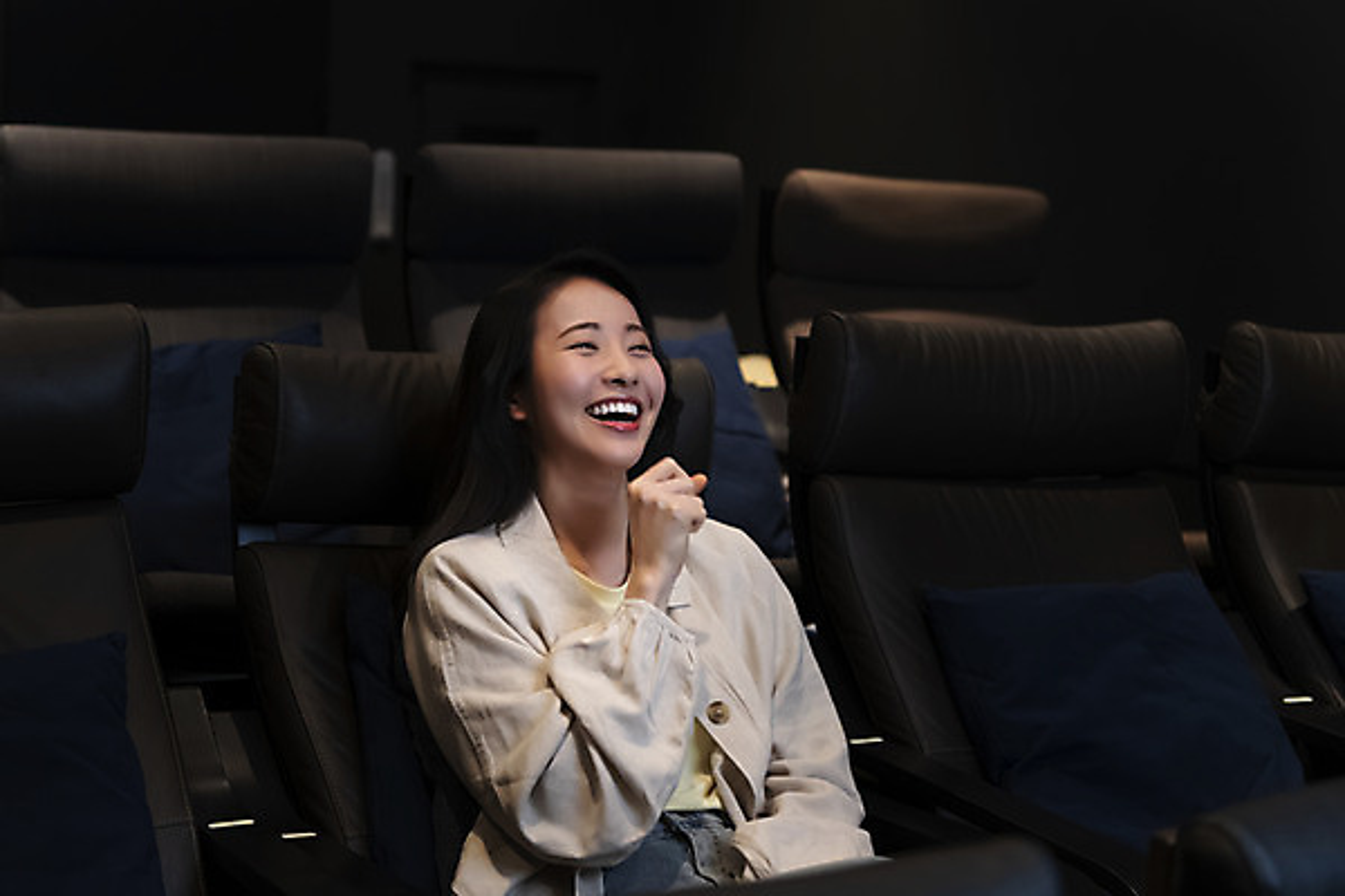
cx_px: 672
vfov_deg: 27.0
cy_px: 448
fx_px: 1868
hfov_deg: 39.6
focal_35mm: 50
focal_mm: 50
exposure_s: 1/100
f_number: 2.8
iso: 1250
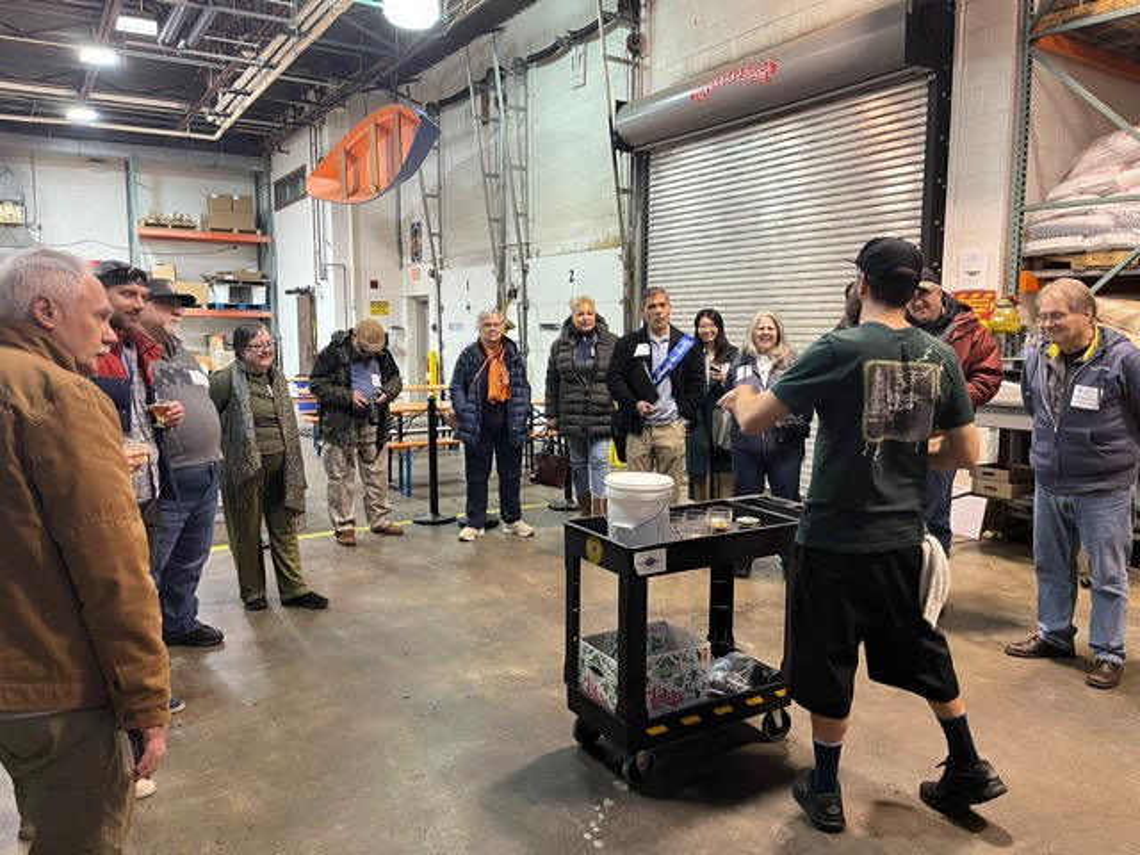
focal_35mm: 26
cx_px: 570
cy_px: 428
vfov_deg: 53.1
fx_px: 856
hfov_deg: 67.3
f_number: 1.6
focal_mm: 5.1
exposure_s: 1/60
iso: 320
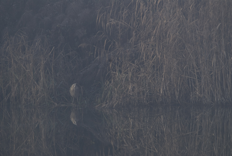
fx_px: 3871
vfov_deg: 2.3
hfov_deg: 3.4
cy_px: 78
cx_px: 116
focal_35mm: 600
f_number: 8
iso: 200
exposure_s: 1/80
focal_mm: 400
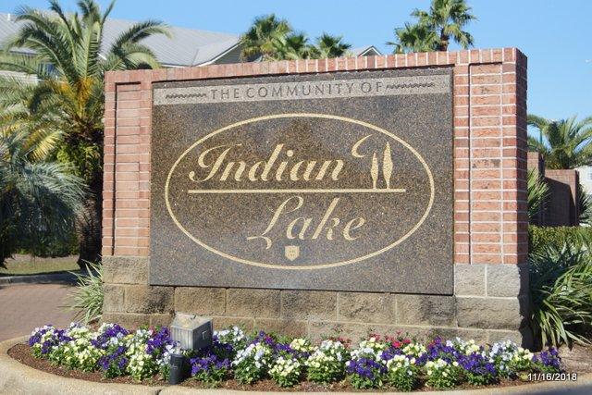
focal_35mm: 60
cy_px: 198
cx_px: 296
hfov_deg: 33.4
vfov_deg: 22.6
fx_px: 987
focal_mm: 40
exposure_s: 1/1600
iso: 200
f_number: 5.6
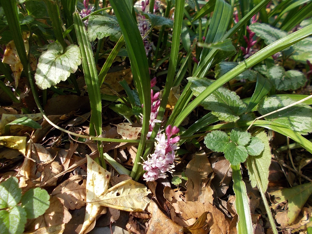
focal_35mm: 26
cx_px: 156
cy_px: 117
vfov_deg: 53.1
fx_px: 234
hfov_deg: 67.3
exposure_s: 1/60
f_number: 3.2
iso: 80
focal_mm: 4.6
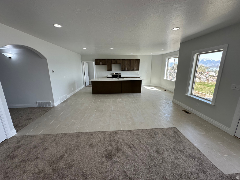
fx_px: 97
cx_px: 120
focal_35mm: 14
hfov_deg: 102.1
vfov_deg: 85.7
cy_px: 90
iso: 40
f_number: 2.2
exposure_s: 1/153
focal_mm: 2.22
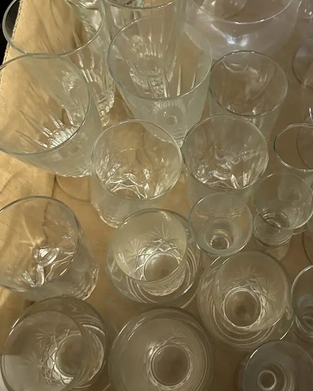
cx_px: 228
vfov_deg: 48.7
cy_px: 155
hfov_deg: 39.3
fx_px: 428
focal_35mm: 37
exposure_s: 1/50
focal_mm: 6.86
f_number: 1.78
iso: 800
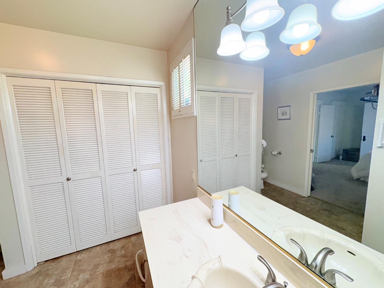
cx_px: 192
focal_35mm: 14
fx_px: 155
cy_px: 144
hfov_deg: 102.1
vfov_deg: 85.7
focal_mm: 2.22
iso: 125
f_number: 2.2
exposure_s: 1/120
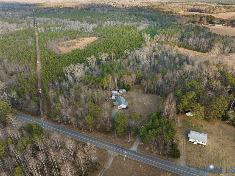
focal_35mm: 24
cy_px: 88
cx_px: 118
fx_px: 163
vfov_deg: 56.7
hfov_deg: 71.6
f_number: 5
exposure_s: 1/20
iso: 100
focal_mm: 12.29
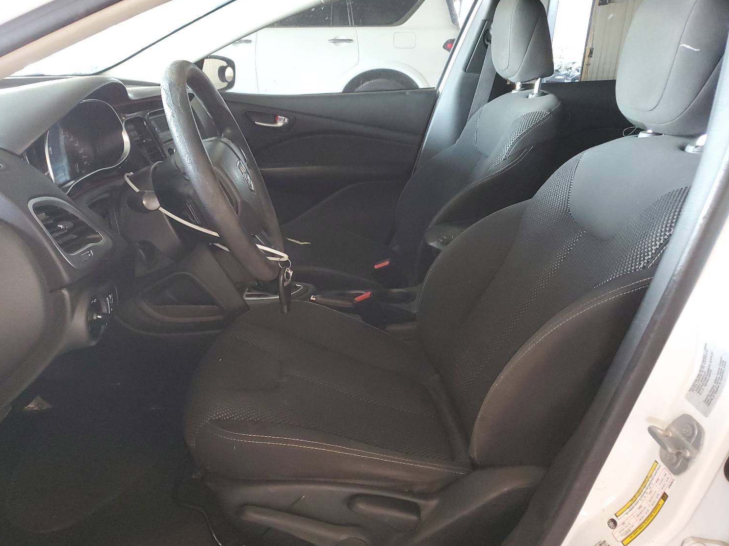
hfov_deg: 63.4
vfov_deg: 49.7
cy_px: 281
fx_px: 590
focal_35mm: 28
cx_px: 341
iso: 367
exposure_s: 1/60.2
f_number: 1.5
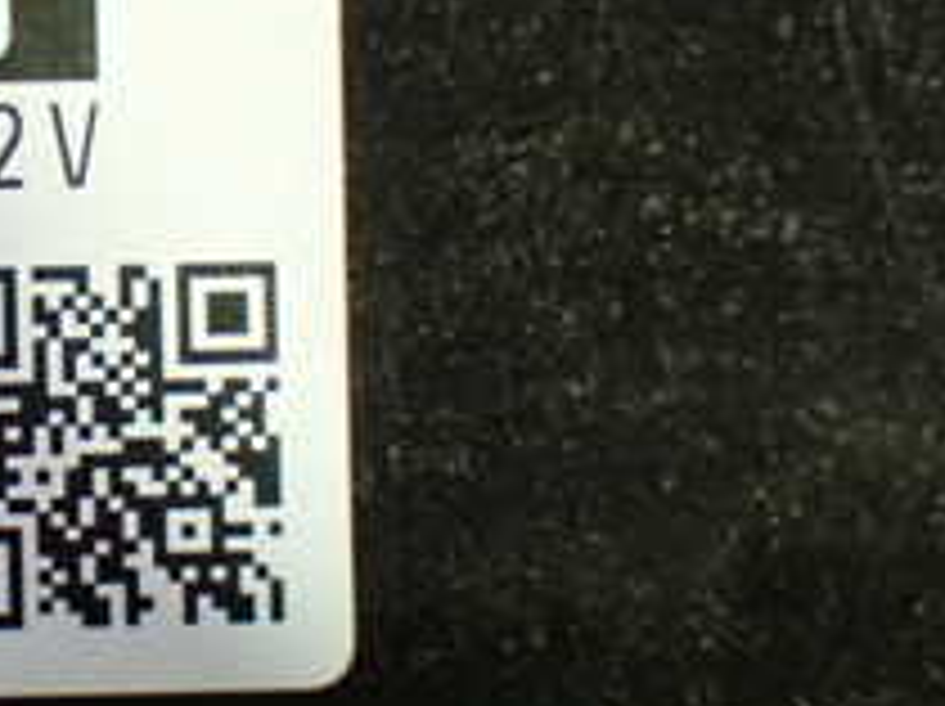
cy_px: 270
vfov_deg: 8.9
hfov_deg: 11.7
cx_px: -212
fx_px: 4527
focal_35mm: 166
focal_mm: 10.35
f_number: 3.5
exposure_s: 1/50
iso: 1600
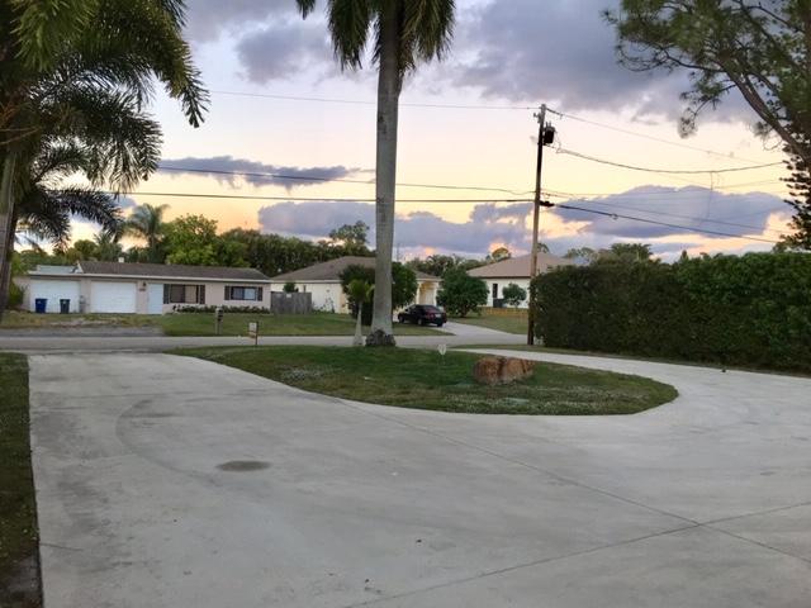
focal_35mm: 29
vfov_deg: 48.2
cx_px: 406
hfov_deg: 61.7
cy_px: 304
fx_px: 679
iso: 64
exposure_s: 1/120
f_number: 2.2
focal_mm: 4.15
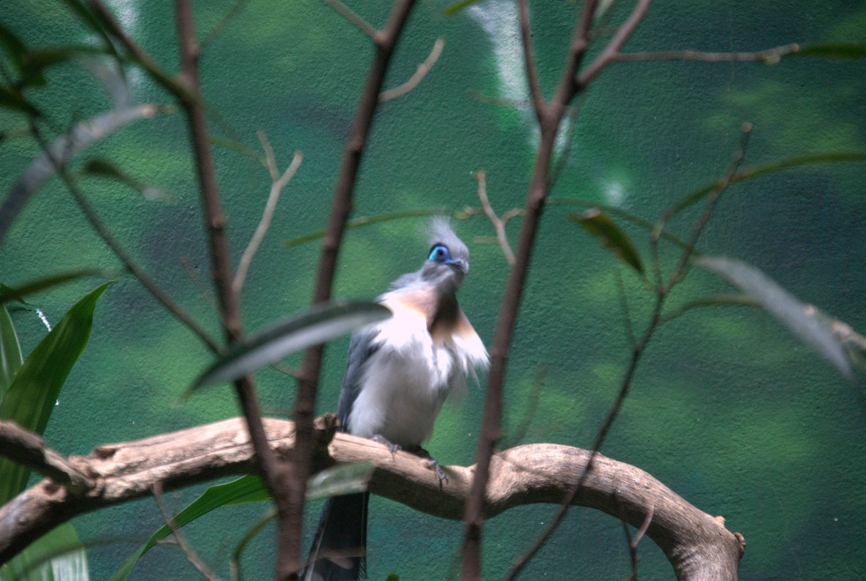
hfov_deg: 8.8
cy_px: 290
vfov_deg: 5.9
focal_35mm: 232
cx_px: 433
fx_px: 5601
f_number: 6
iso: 1250
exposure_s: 1/500
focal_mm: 155
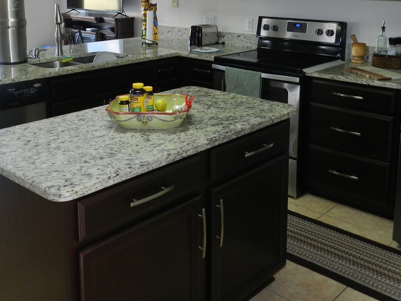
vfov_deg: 33.4
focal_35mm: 42
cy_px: 63
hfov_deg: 44.8
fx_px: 487
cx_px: 190
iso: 200
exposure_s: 1/30
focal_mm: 4
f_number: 3.4
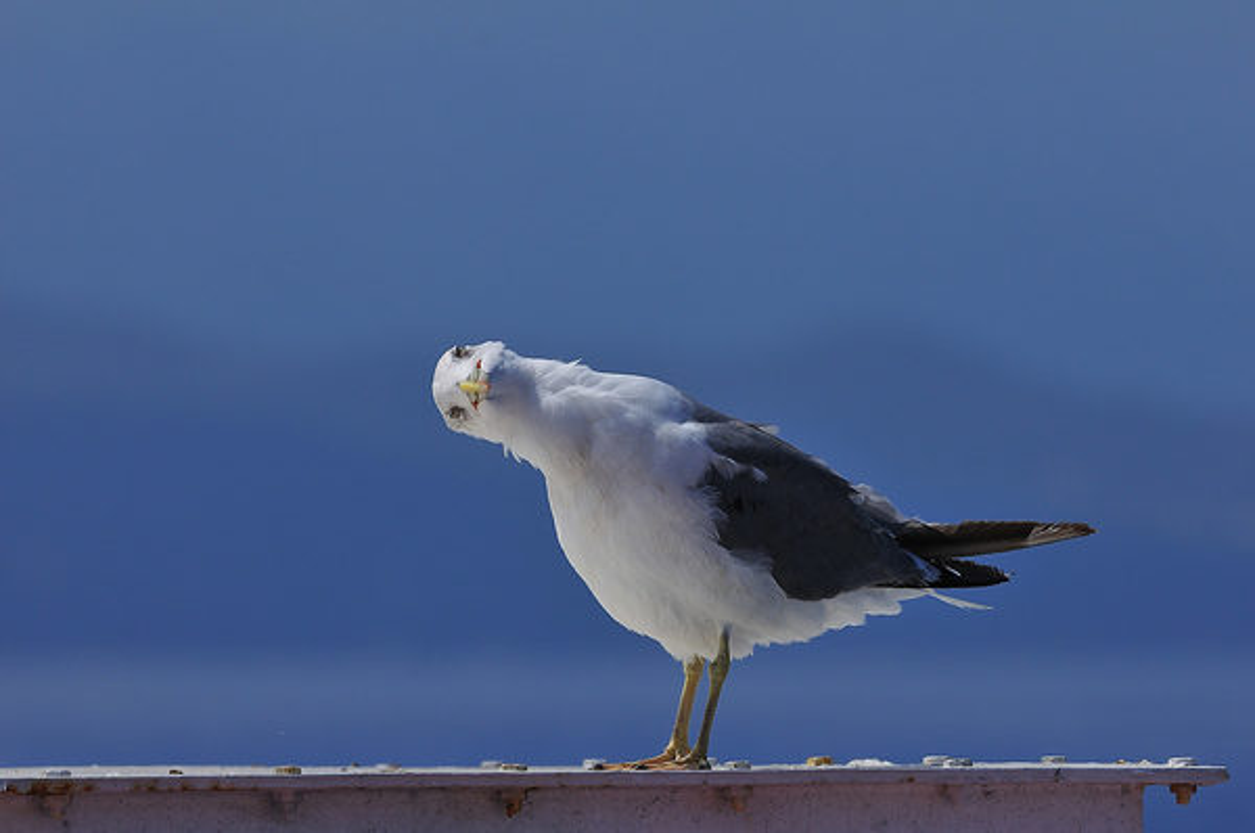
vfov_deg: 3.0
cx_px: 628
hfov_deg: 4.6
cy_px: 416
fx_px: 15662
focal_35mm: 450
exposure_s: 1/1250
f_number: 8
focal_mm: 300
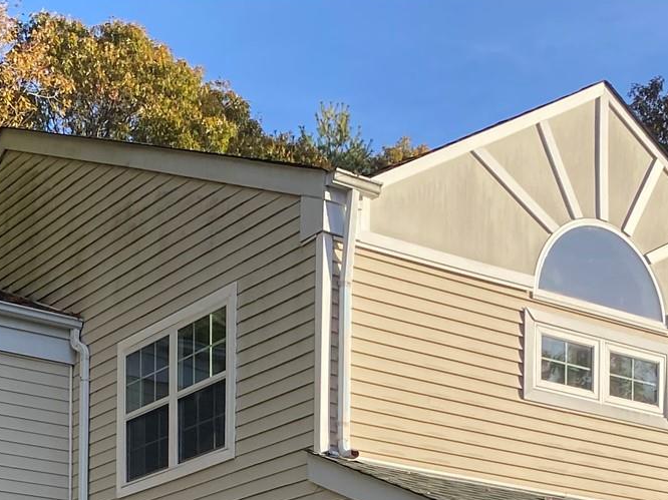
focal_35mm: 80
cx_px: 338
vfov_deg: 16.7
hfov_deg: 24.4
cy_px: 762
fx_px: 1543
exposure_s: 1/1093
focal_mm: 4.25
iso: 32
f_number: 1.8
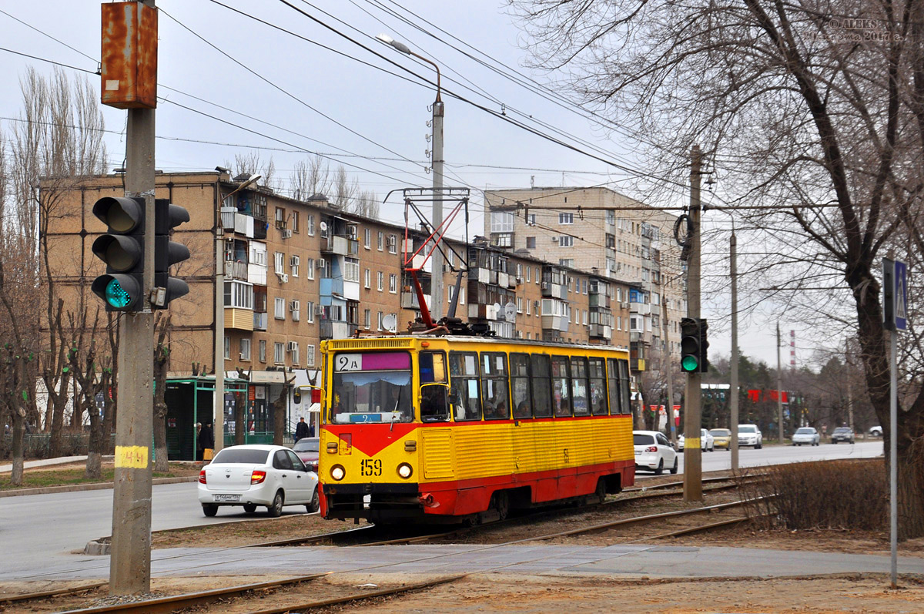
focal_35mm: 78
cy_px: 307
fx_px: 2000
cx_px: 462
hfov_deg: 26.0
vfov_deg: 17.4
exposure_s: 1/400
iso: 200
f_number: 7.1
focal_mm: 52
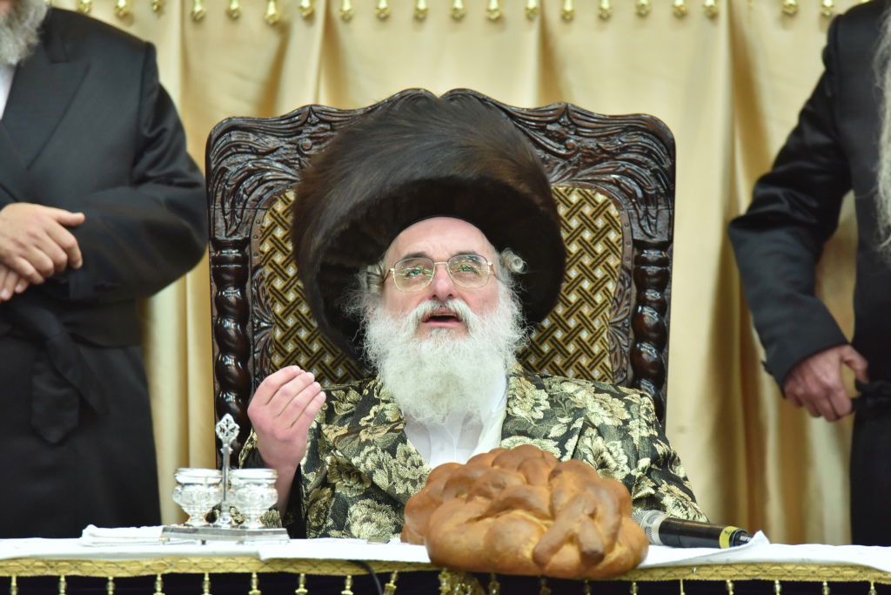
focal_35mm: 600
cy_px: 298
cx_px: 446
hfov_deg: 3.4
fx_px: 14851
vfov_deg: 2.3
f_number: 6.3
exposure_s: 1/100
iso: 2000
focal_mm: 600
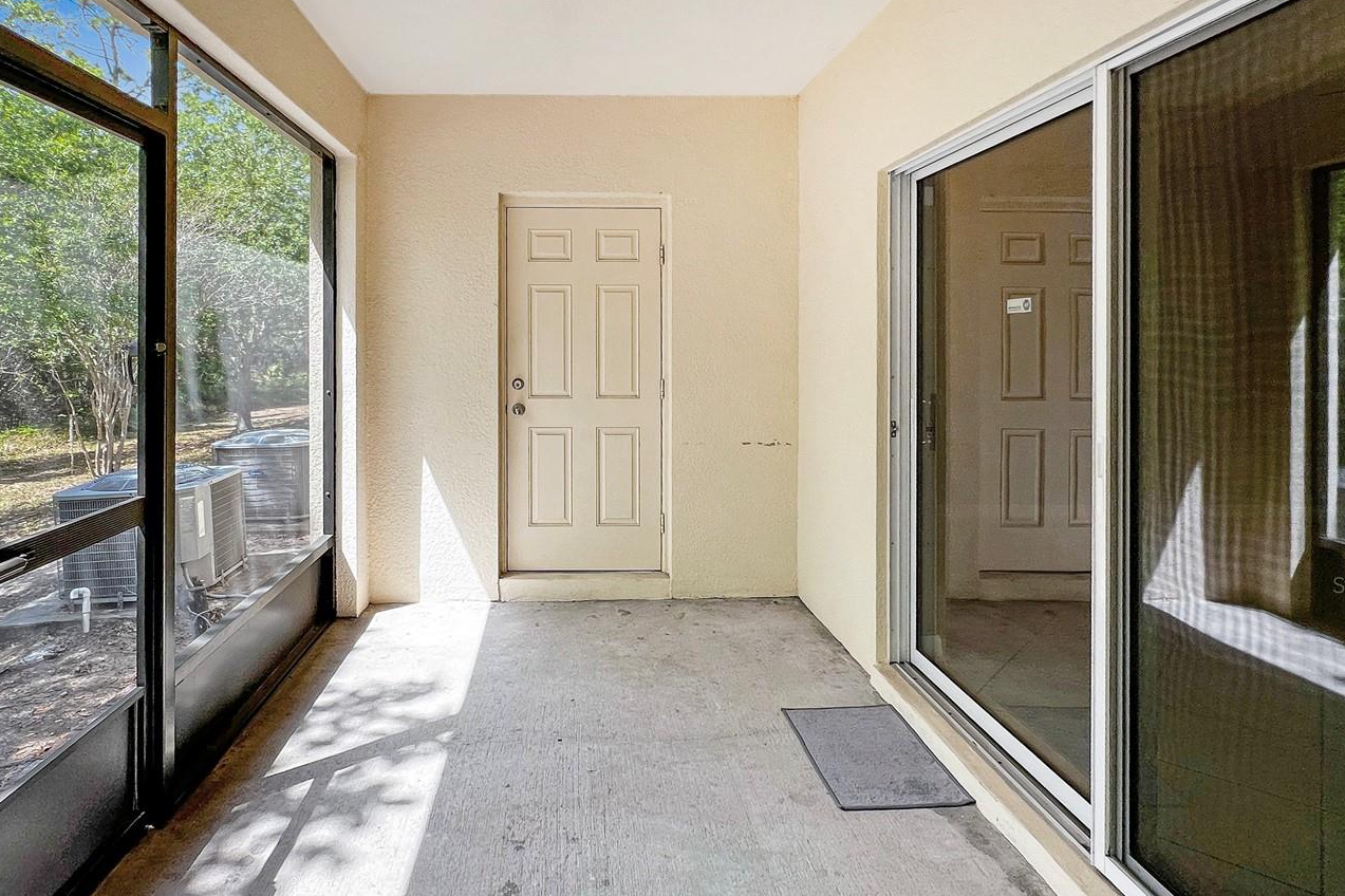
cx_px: 587
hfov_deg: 92.8
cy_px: 584
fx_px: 635
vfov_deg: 68.8
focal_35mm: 17
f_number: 1.8
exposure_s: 1/165
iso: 32
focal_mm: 1.57
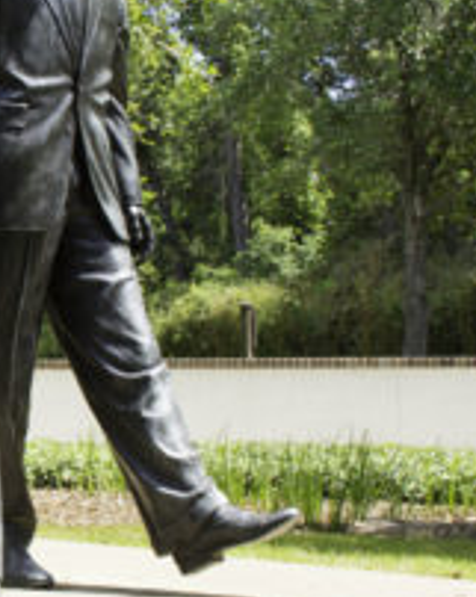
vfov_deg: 19.9
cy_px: 239
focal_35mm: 96
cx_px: -225
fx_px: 1701
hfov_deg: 14.9
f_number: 13
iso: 200
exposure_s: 1/125
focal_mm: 23
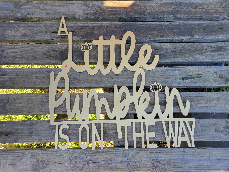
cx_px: 114
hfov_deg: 67.3
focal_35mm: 26
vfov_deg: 53.1
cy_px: 86
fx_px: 172
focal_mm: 5.4
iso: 40
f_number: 1.8
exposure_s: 1/187
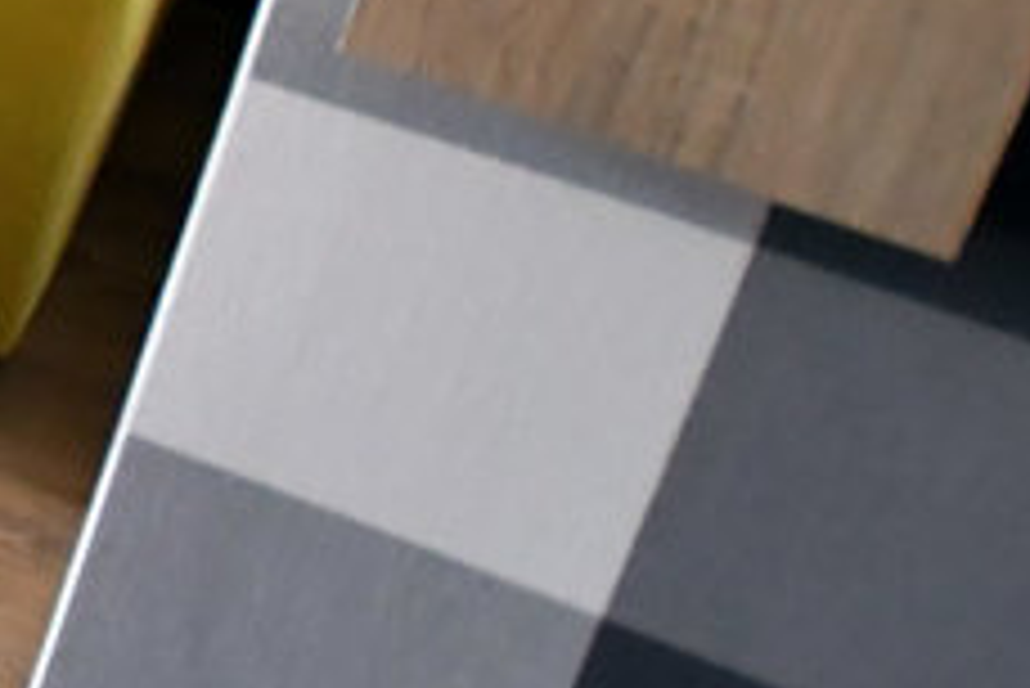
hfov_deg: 11.5
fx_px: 3035
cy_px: -728
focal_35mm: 106
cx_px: -2011
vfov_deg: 11.5
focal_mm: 10
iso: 1000
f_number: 3.5
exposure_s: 1/320
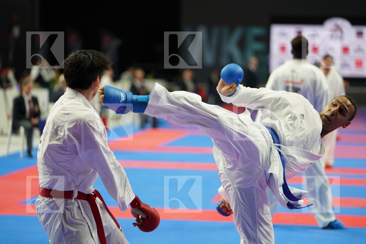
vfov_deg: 10.2
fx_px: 1372
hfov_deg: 15.2
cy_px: 122
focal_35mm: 135
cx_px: 183
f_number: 2.8
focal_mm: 135
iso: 1250
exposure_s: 1/1000
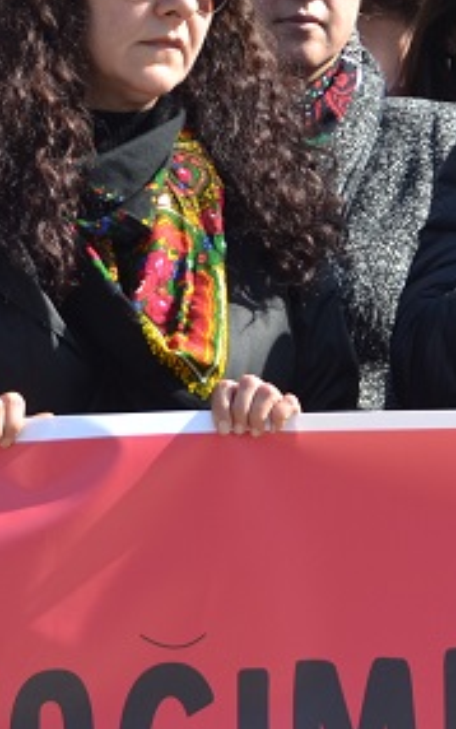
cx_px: 497
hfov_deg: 5.0
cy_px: 73
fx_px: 5244
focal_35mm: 264
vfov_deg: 7.9
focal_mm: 52
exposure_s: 1/125
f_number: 5.6
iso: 110
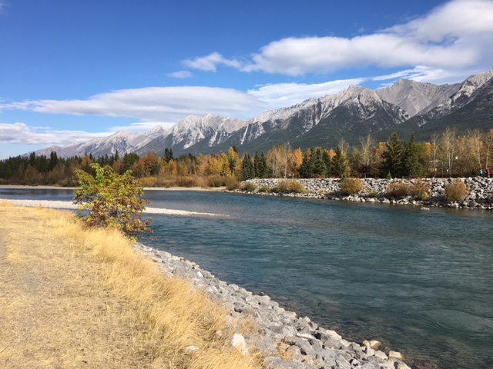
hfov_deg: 61.7
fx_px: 413
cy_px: 184
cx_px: 246
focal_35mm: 29
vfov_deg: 48.2
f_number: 2.2
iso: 25
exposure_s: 1/1570
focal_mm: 4.15
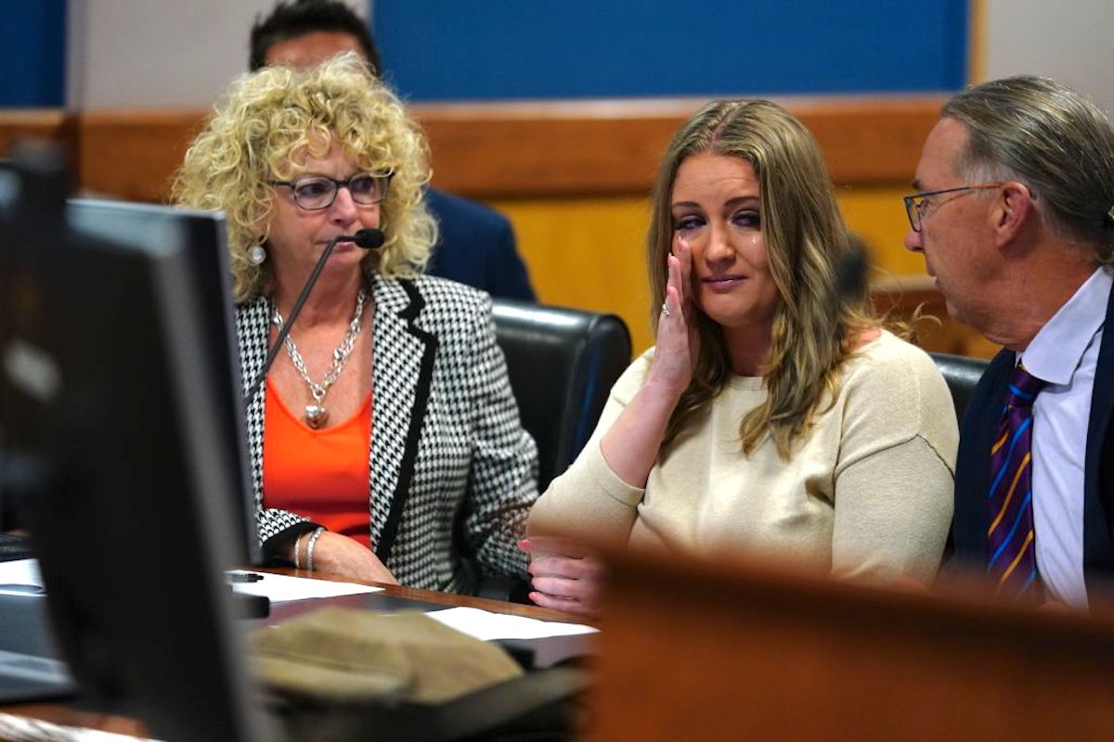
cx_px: 557
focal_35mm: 200
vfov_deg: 6.9
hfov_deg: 10.3
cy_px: 371
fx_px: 6188
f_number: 2.8
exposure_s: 1/500
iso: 3200
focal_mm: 200
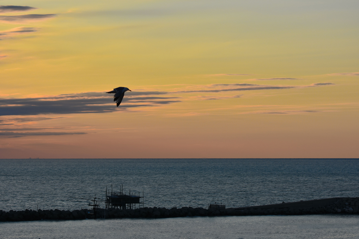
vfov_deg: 9.1
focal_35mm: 150
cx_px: 180
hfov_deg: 13.7
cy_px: 120
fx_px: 1496
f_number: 6.3
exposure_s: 1/800
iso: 100
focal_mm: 100
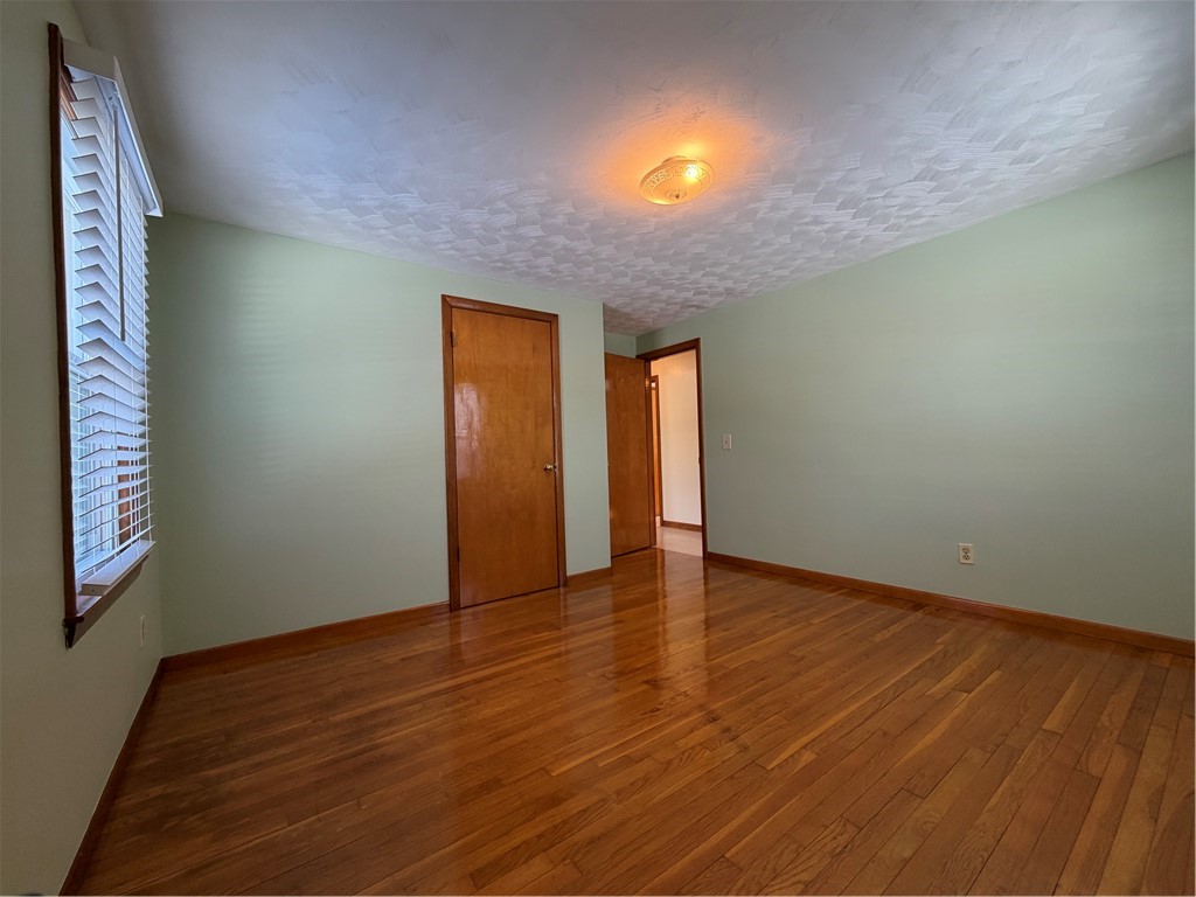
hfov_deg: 102.1
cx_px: 598
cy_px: 448
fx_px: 484
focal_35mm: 14
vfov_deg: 85.7
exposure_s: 1/120
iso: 160
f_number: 2.2
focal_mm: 2.22
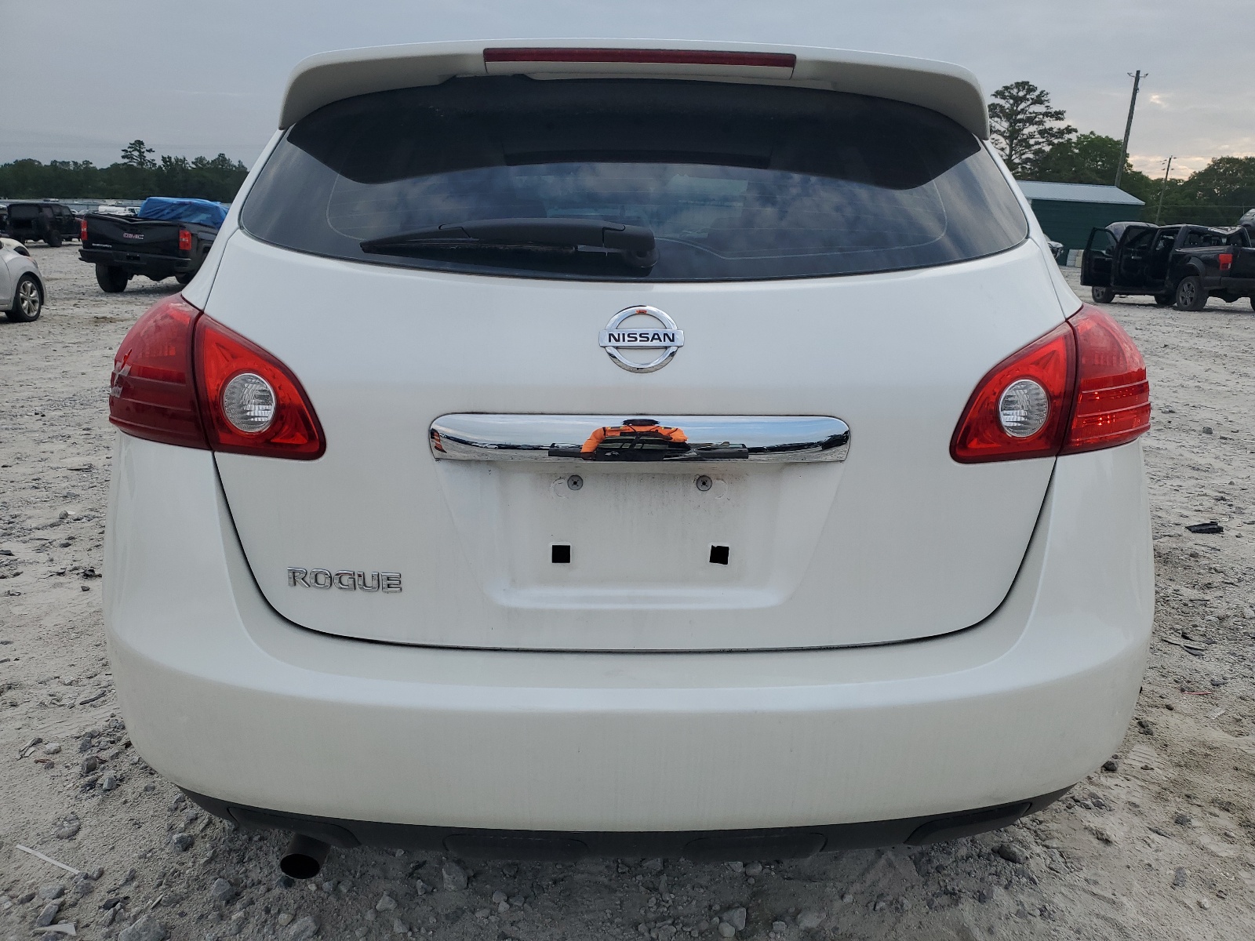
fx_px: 943
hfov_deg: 67.3
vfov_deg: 53.1
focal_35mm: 26
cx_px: 628
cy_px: 470
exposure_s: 1/1429
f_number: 1.5
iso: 50
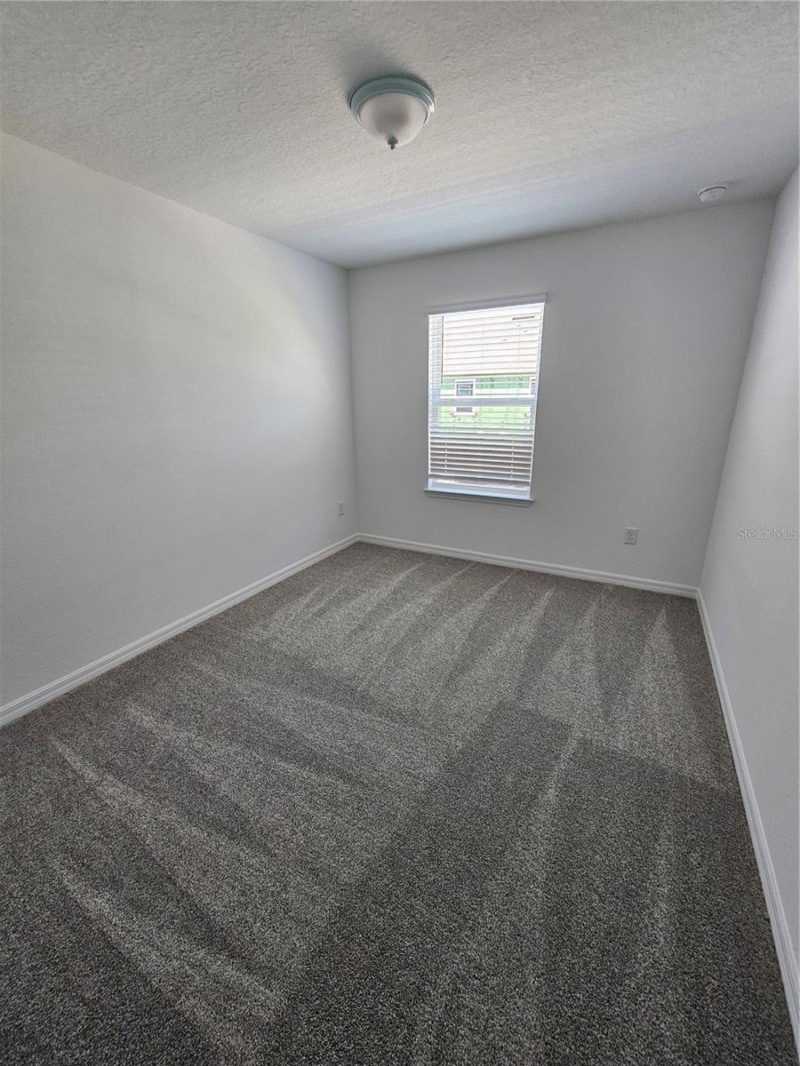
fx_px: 401
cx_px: 400
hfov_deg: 89.9
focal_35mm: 13
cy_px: 533
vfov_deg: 106.2
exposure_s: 1/77.4
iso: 160
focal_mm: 2.2
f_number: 2.2
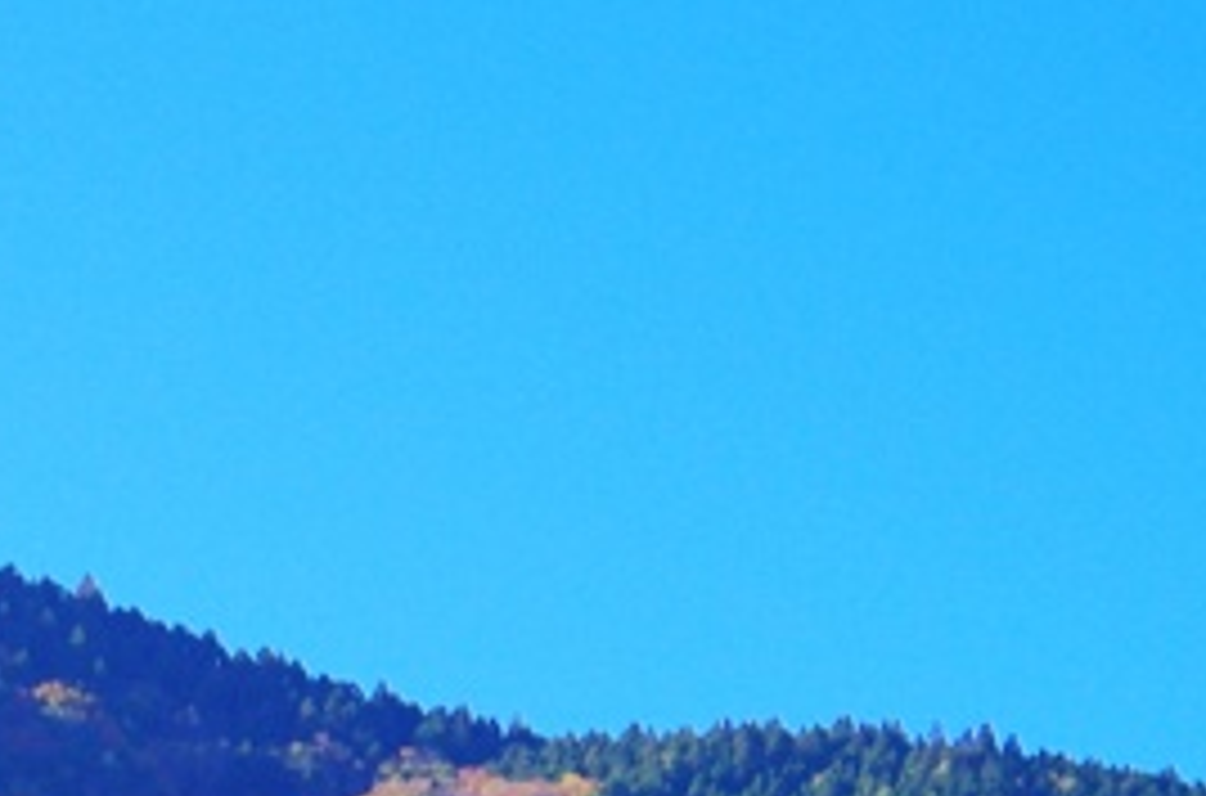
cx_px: 302
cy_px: 1516
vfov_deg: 3.9
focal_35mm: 344
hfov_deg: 6.0
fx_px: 11490
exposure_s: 1/200
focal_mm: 60
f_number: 4.5
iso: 100
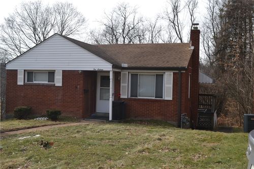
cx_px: 127
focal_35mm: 42
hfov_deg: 46.4
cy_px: 84
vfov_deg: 31.9
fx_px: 296
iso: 100
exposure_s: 1/200
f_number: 6.3
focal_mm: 28
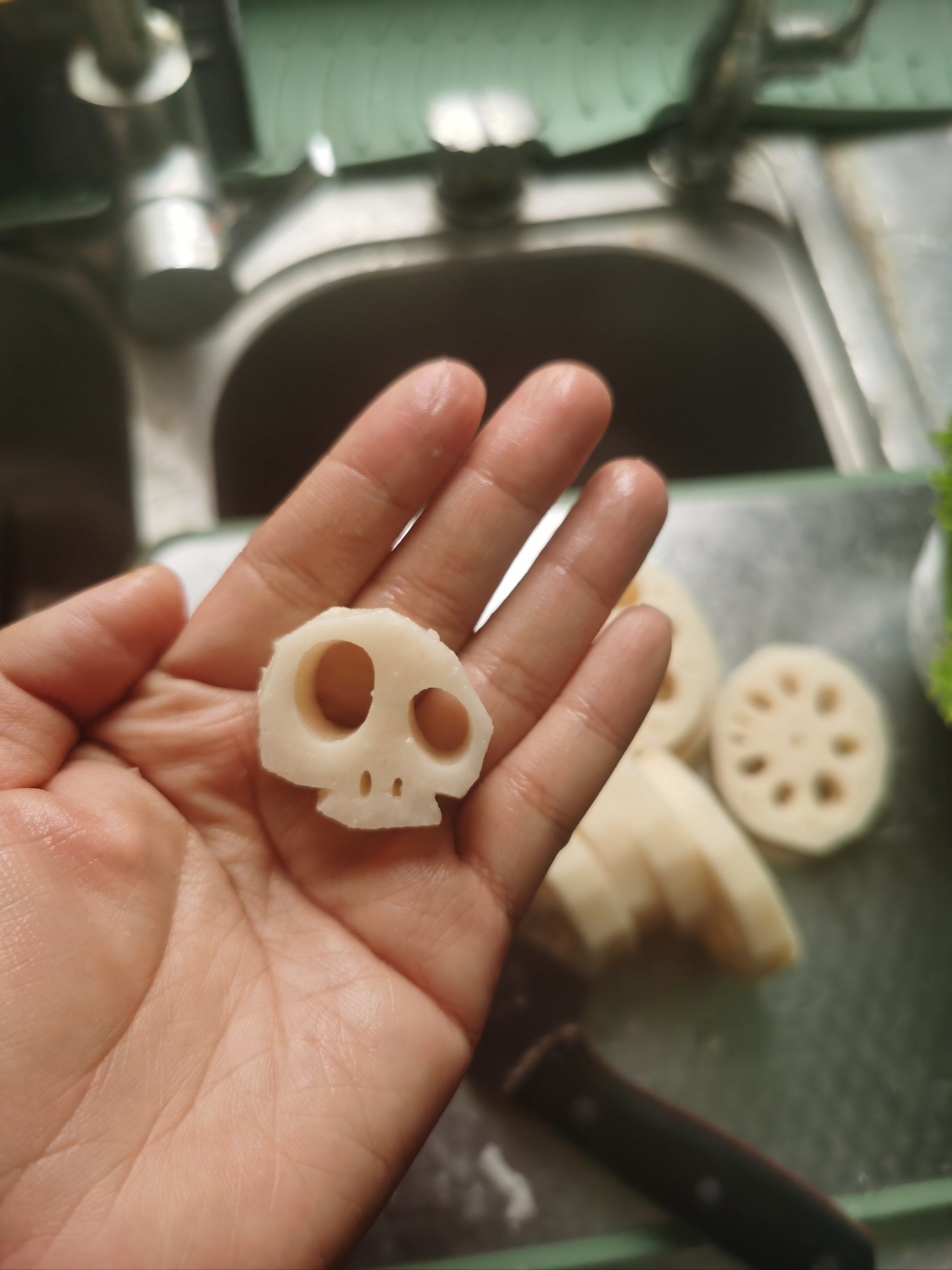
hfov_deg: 51.4
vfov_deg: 65.3
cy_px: 635
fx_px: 990
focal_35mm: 27
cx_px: 476
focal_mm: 5.56
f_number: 1.6
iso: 50
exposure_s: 1/127
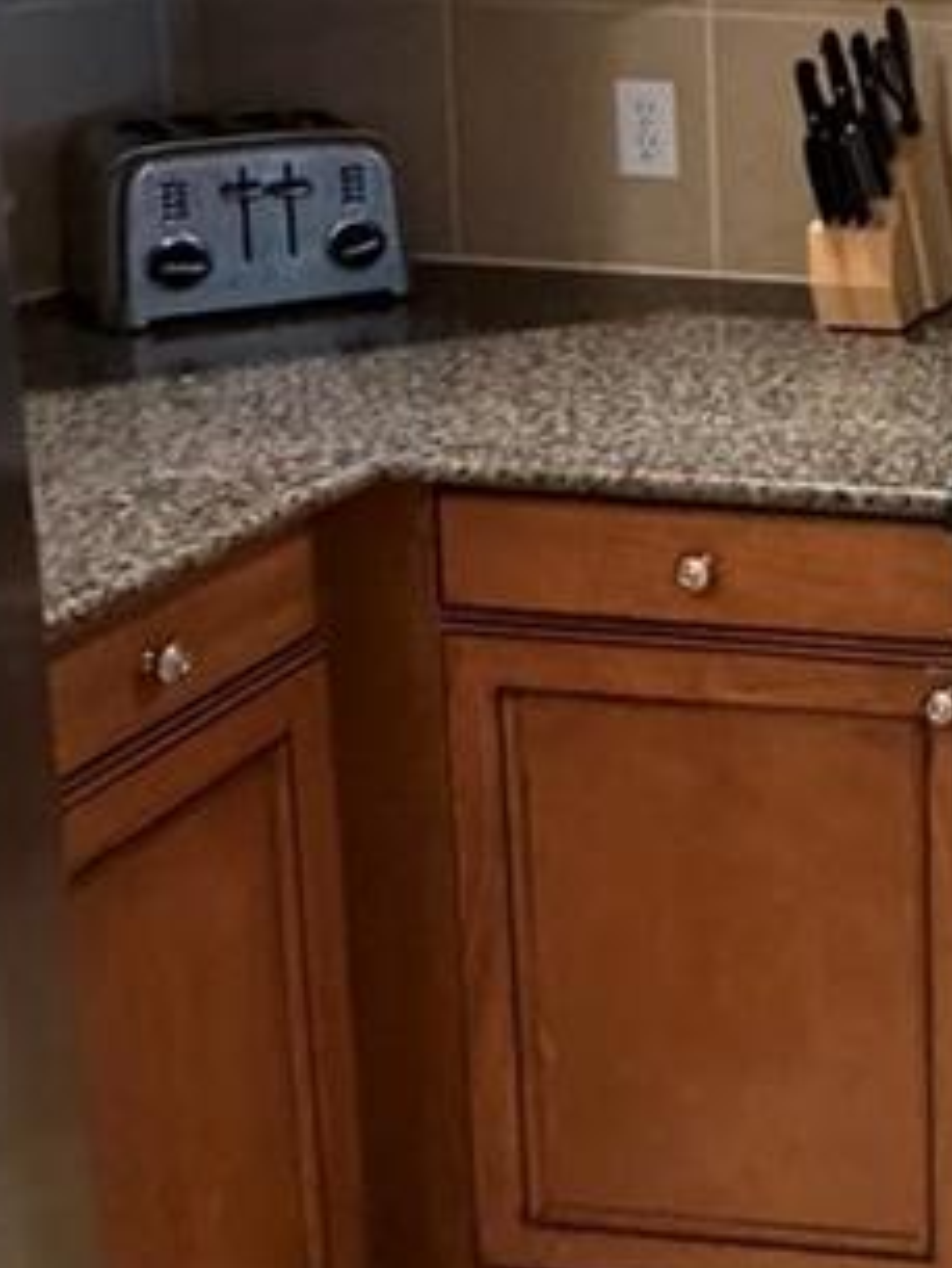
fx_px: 2015
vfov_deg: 33.3
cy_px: 154
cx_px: 1613
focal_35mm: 55
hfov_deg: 20.5
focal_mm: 2.22
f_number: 2.2
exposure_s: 1/60
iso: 640
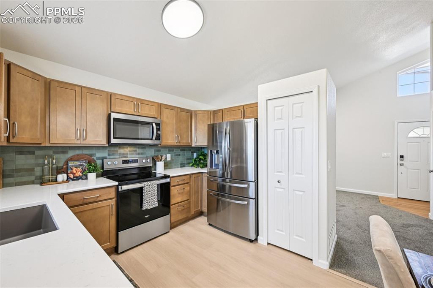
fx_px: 168
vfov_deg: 81.2
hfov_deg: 104.3
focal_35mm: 14
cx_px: 216
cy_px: 144
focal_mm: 14
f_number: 11
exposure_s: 1/10
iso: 400
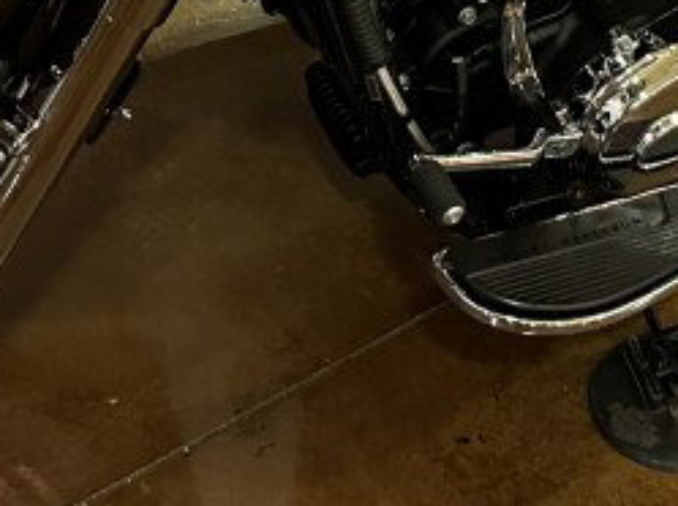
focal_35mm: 103
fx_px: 2014
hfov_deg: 19.0
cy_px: -297
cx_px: 500
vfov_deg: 13.4
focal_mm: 6.86
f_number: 1.78
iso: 640
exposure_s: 1/60
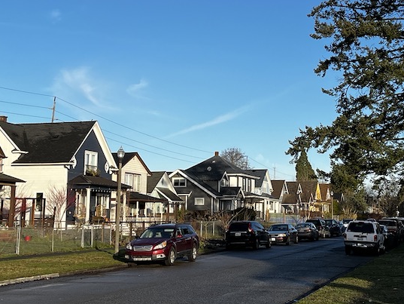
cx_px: 282
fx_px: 724
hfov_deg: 30.9
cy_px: 120
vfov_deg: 23.6
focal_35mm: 62
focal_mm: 5.1
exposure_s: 1/2024
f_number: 1.6
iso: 50
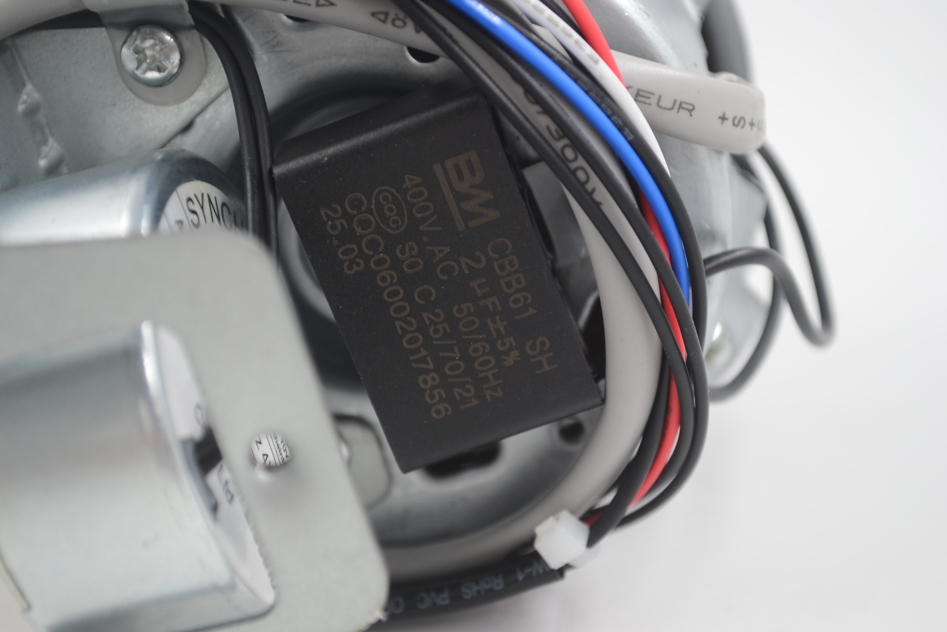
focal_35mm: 72
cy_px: 316
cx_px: 474
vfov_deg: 18.9
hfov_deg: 28.1
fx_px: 1894
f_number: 5.6
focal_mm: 48
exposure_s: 1/60
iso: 100
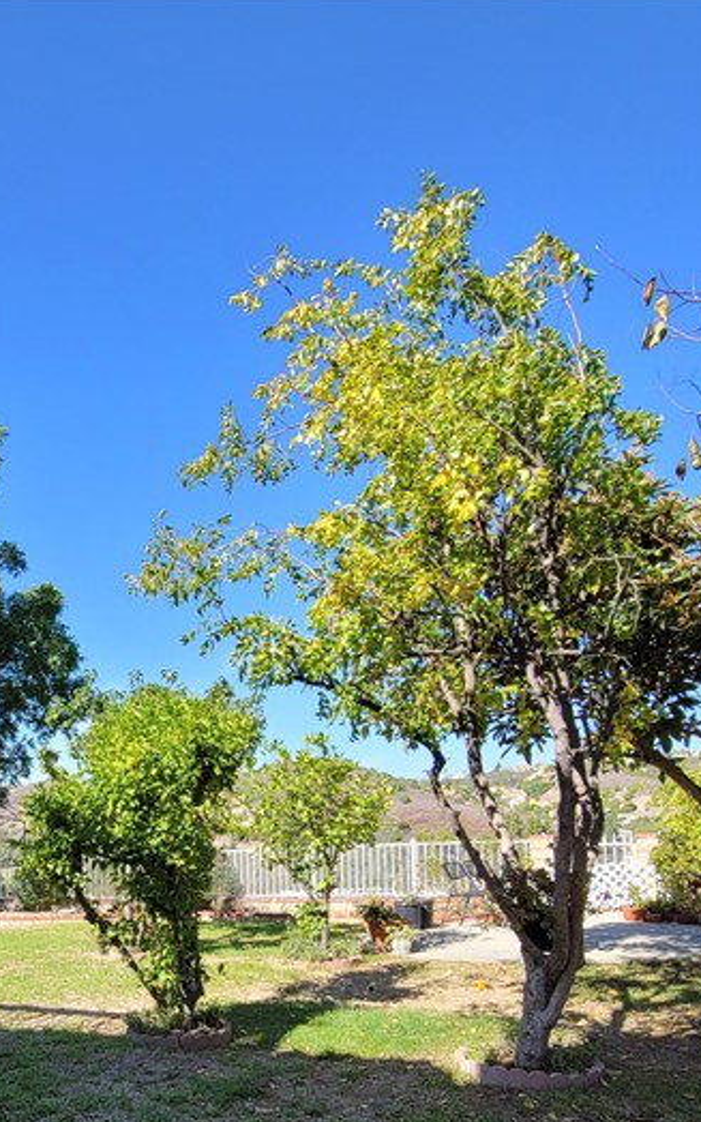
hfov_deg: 41.6
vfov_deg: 65.0
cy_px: 817
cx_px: 45
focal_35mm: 27
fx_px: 825
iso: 64
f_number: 2.2
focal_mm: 2.2
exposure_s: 1/777
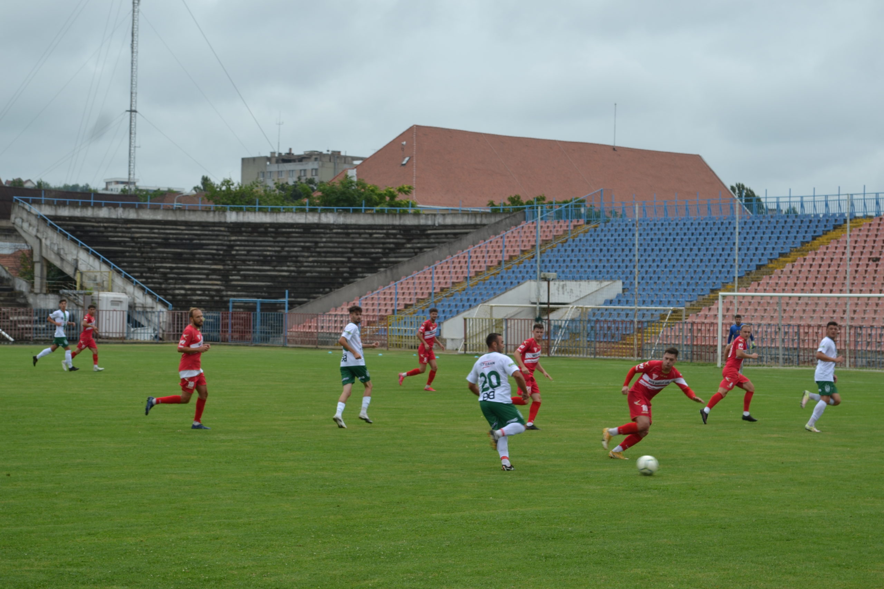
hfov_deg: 24.6
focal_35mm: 82
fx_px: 2026
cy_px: 294
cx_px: 442
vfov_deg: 16.6
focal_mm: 55
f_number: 7.1
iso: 100
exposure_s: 1/200
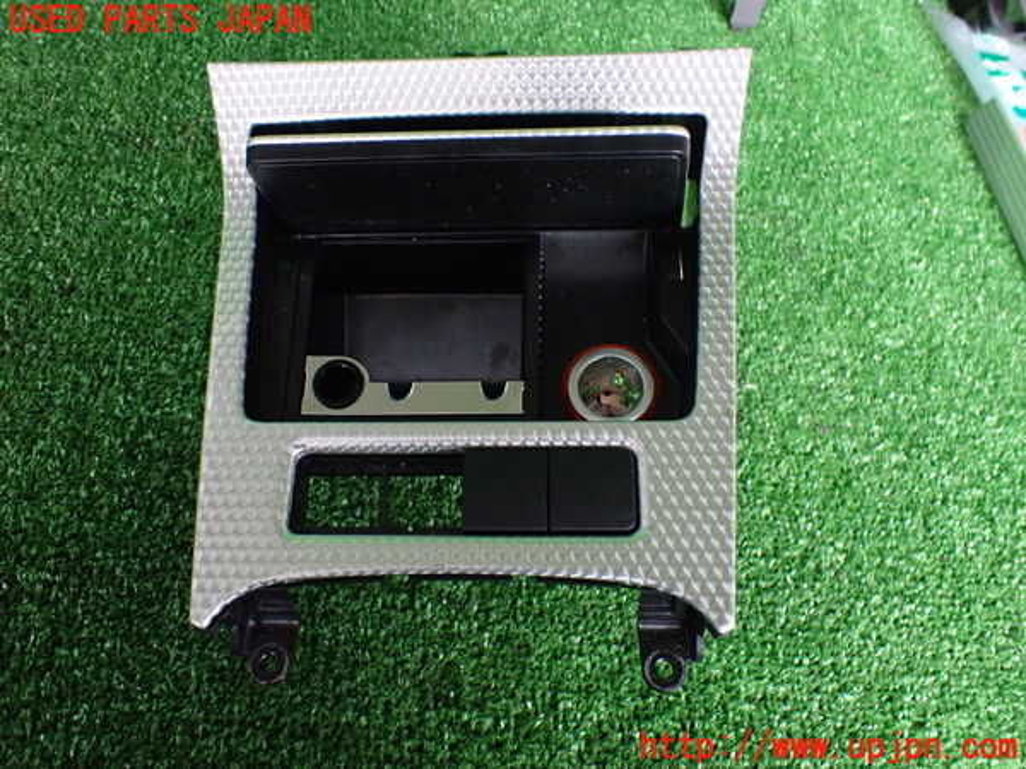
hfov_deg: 60.0
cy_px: 384
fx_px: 889
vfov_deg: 46.8
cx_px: 513
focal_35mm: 30
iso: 800
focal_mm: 5.4
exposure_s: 1/100
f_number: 2.3
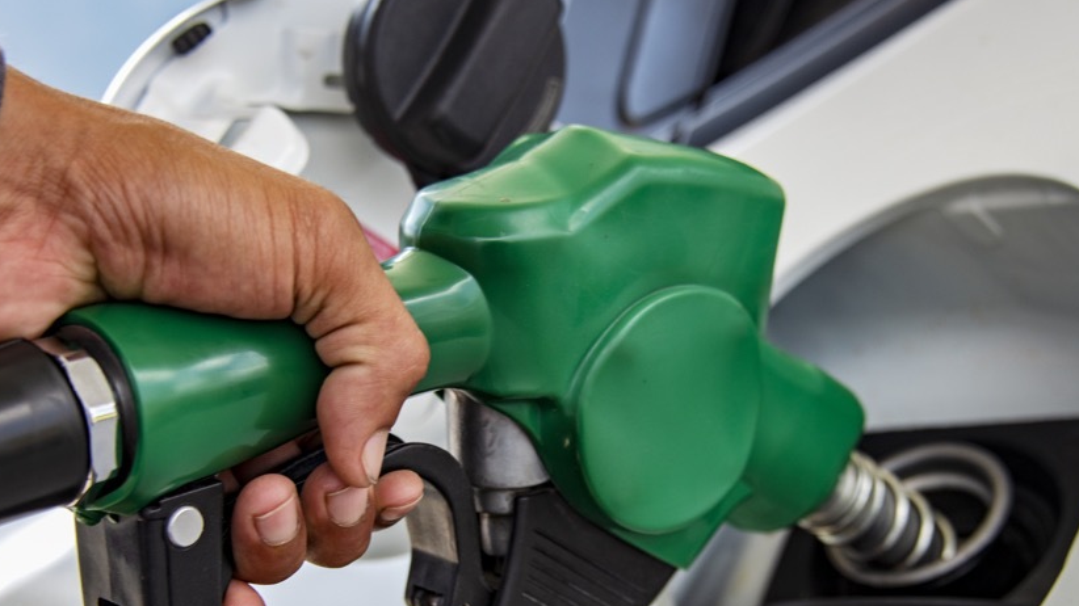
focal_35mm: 104
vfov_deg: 11.6
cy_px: 454
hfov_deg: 20.6
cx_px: 579
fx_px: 2975
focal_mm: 68
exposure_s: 1/250
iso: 160
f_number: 5
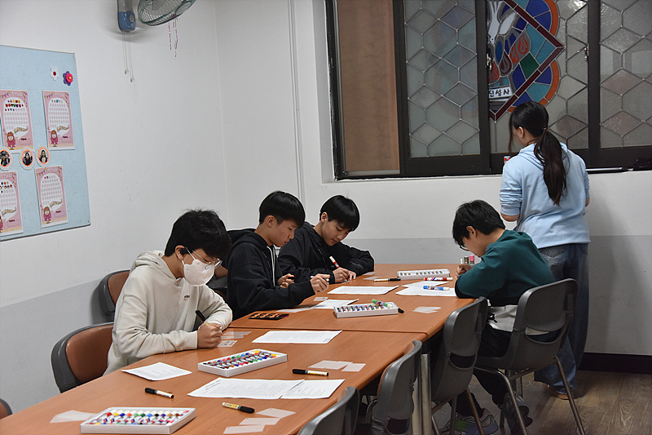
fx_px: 996
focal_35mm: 55
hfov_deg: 36.3
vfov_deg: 24.6
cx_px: 326
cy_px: 218
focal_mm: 55
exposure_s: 1/125
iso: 2800
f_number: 5.6
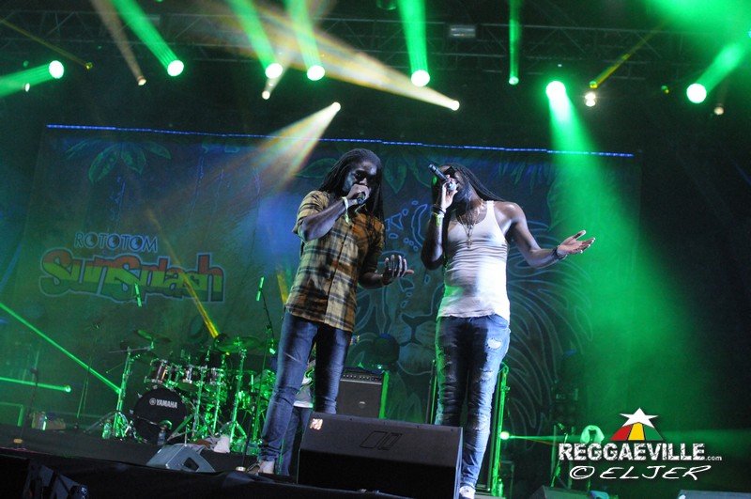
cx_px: 376
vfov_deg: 29.8
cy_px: 250
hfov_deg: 43.7
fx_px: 937
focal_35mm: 45
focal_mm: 30
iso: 2500
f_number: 3.2
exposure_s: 1/200
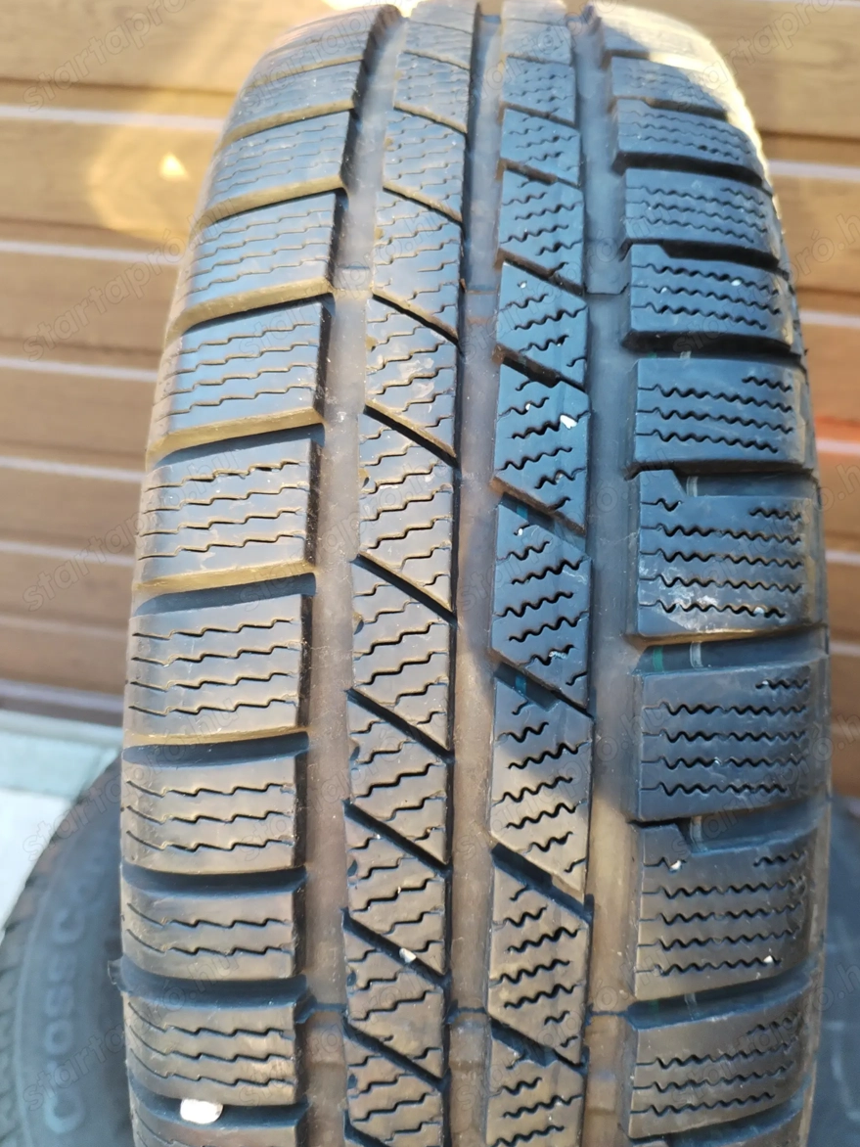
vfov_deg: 55.4
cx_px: 474
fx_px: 1093
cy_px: 582
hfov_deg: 42.9
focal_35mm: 33
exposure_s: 1/33.3
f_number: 1.8
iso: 390
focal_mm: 4.75
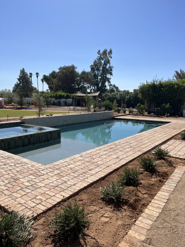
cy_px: 124
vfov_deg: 67.3
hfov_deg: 53.1
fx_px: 185
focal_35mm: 26
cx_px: 92
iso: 50
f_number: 1.5
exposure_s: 1/7463
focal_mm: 5.7
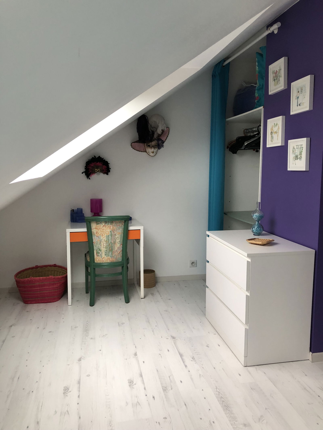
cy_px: 215
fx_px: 348
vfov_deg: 63.4
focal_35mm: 28
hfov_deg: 49.7
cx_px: 162
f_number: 1.8
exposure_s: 1/20
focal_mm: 3.99
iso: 40
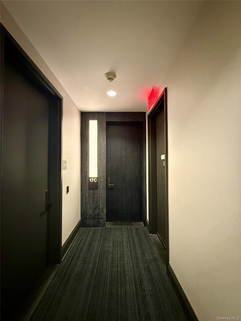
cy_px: 160
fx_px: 130
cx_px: 120
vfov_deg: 102.1
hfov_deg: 85.7
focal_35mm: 14
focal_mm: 2.22
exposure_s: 1/40
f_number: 2.2
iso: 1000
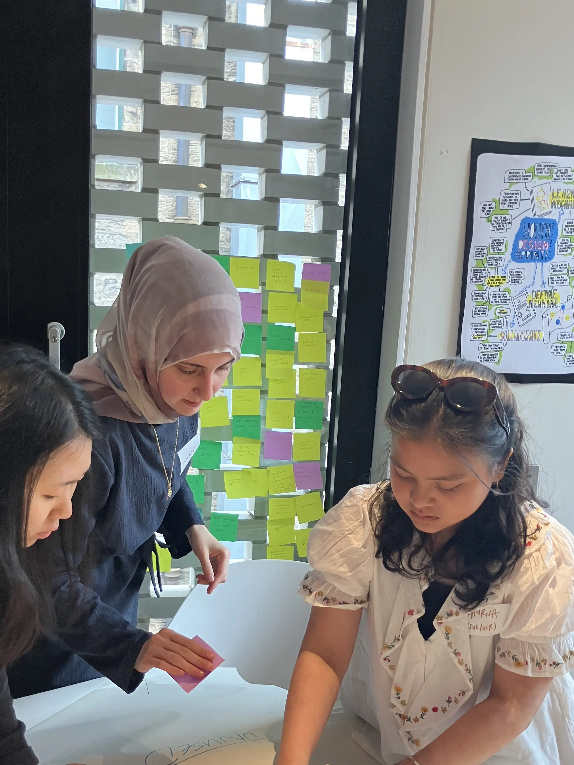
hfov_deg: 37.7
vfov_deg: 48.7
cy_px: 460
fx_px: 840
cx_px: 260
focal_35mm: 38
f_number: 1.8
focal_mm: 3.99
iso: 80
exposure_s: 1/50
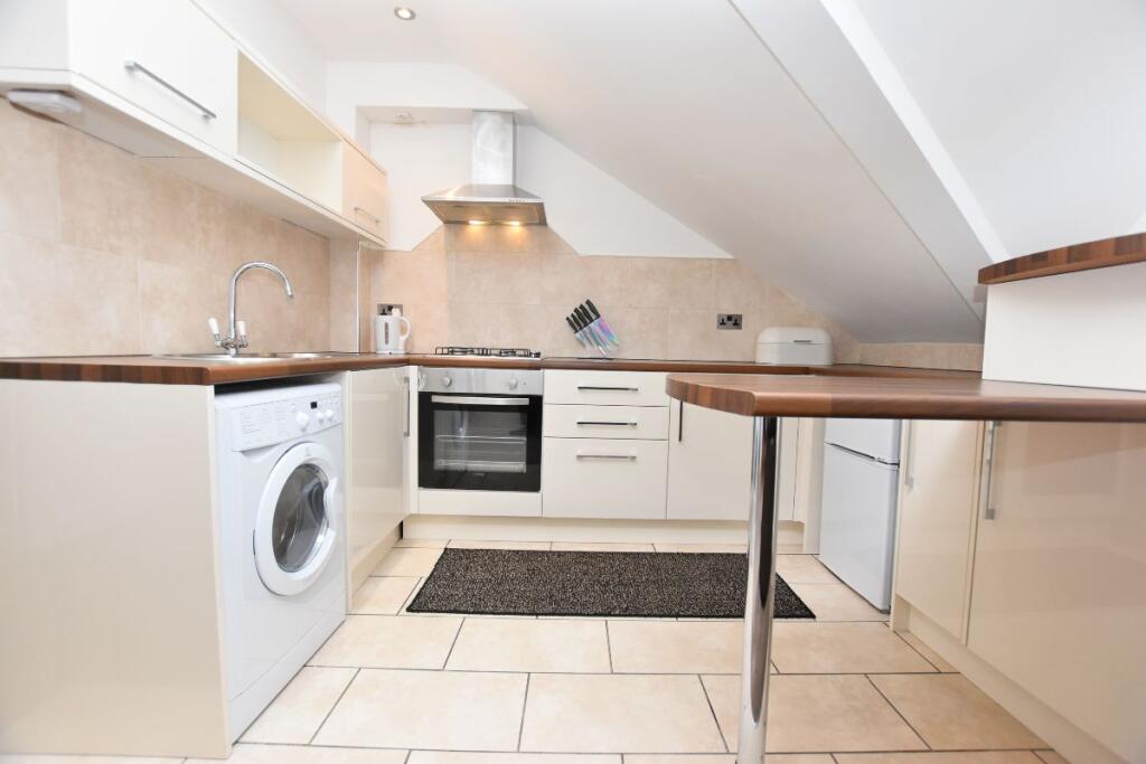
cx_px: 573
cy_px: 382
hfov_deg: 100.4
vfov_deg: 77.3
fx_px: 478
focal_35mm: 15
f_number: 4
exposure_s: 1/125
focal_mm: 10
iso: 800
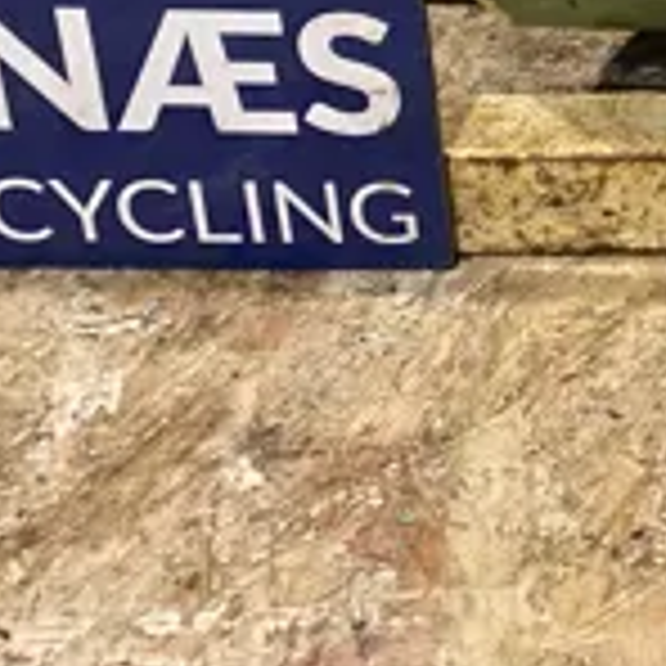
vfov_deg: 17.6
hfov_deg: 15.1
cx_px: 1287
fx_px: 2090
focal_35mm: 96
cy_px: -25
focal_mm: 4.25
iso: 250
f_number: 1.8
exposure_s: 1/50
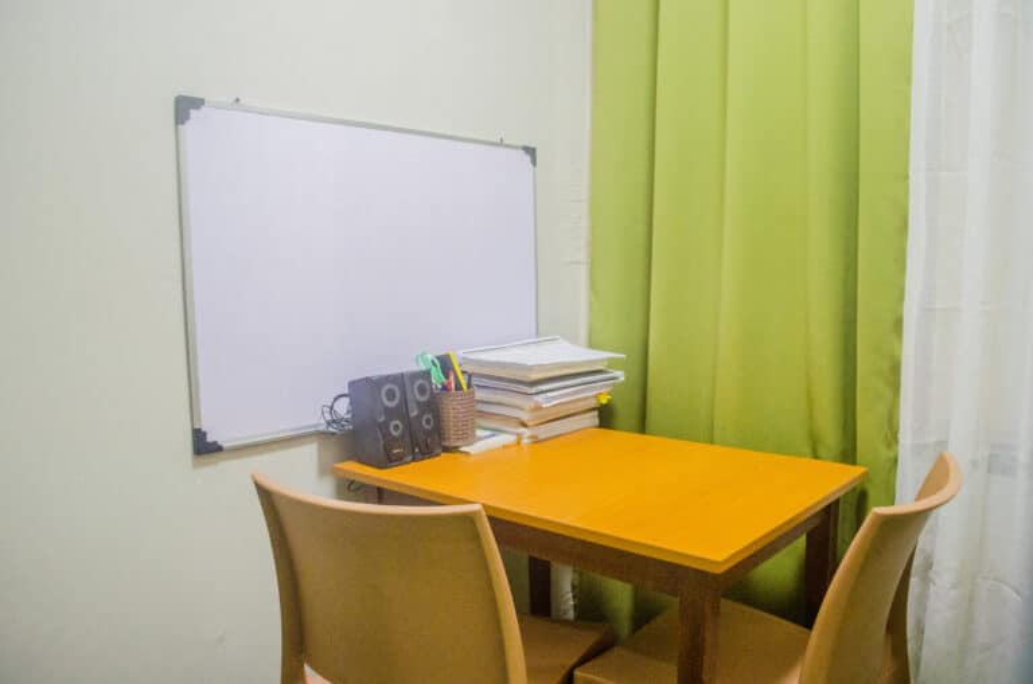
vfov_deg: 47.8
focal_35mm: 27
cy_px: 342
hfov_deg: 67.5
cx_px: 516
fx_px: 773
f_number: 3.5
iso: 1250
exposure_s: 1/80
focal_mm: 18
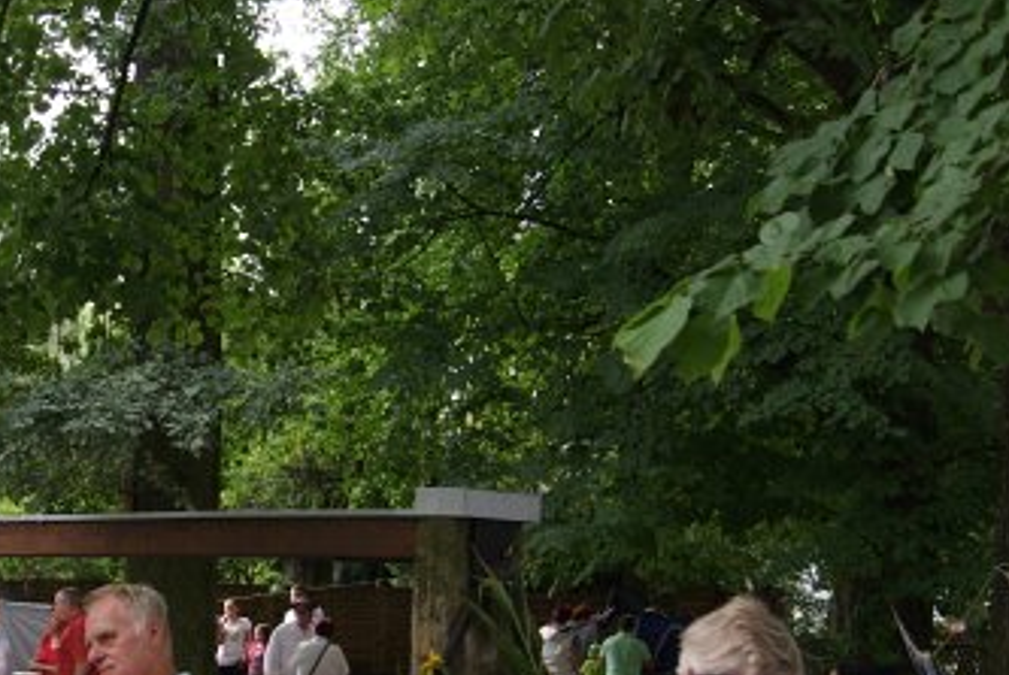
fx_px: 2105
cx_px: 109
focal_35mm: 75
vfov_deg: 18.0
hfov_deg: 26.1
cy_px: 575
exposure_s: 1/60
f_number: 5.6
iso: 100
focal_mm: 26
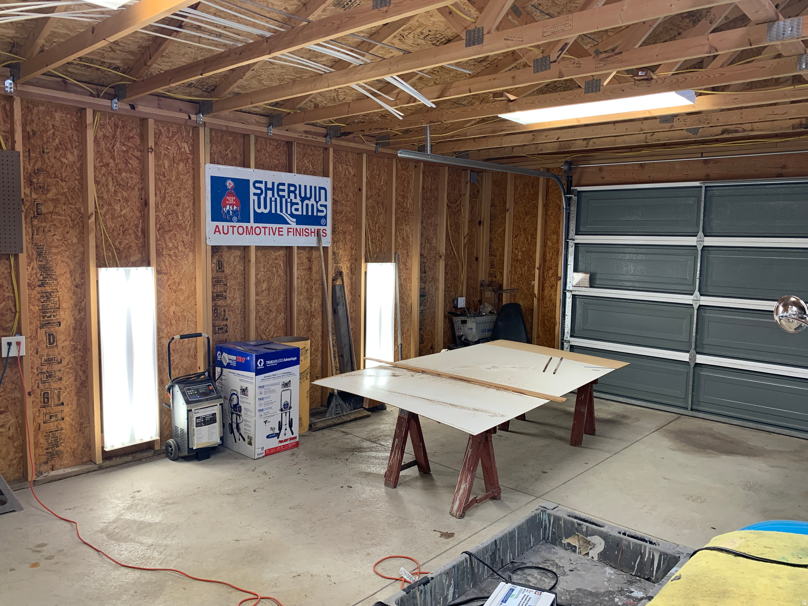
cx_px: 404
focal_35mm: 26
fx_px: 607
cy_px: 303
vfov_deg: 53.1
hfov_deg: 67.3
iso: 80
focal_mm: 4.25
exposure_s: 1/60
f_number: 1.8
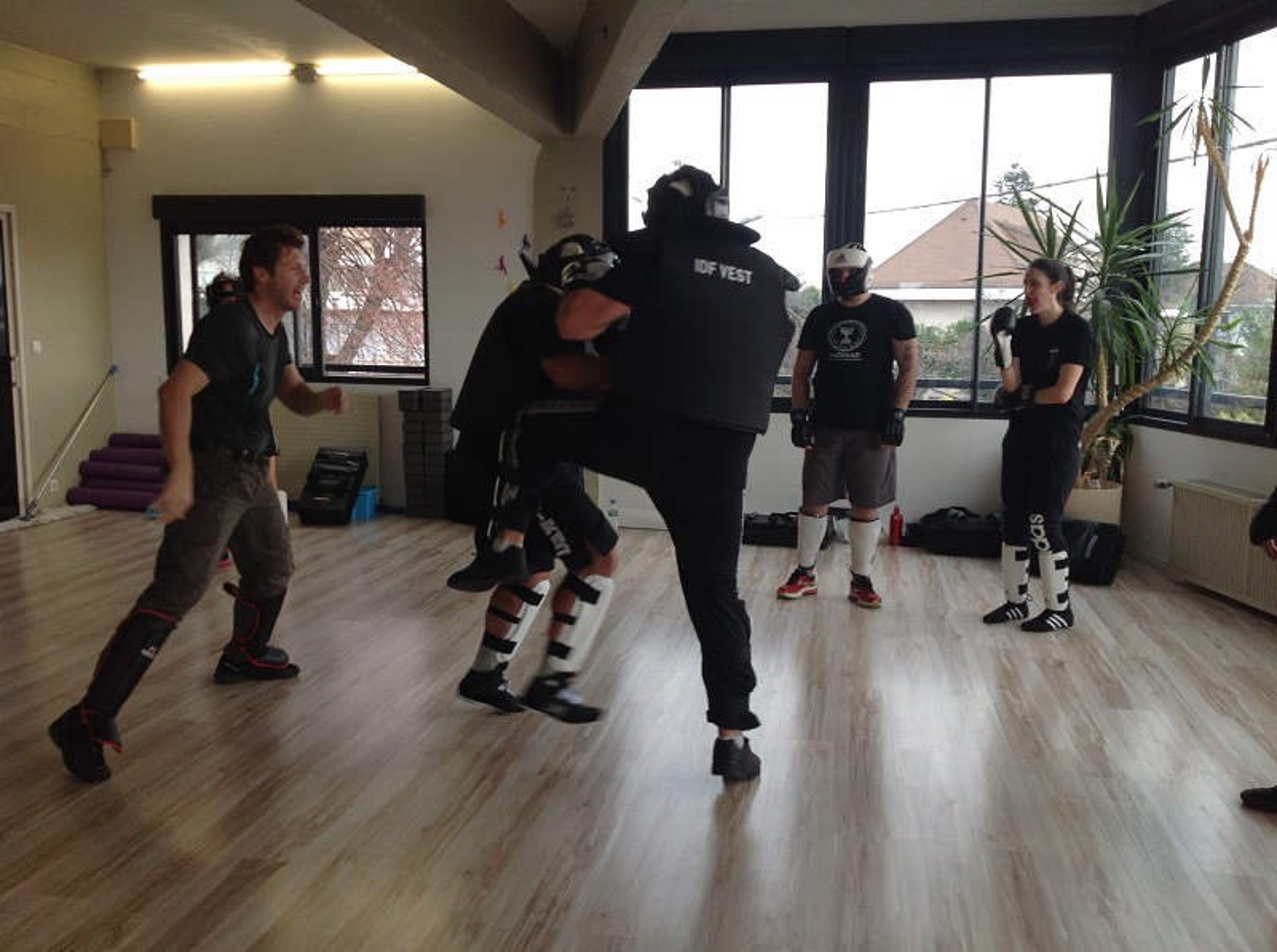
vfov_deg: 40.6
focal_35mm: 35
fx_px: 1289
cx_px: 638
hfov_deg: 52.7
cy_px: 476
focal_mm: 4.28
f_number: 2.4
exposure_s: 1/120
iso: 80
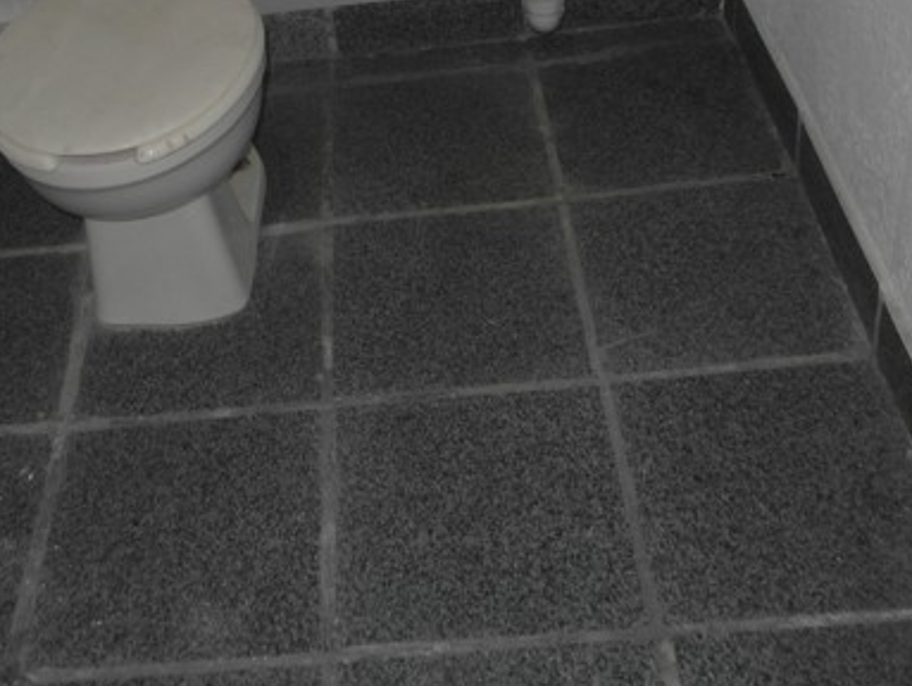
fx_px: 1266
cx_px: 295
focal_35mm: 48
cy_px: 79
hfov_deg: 39.1
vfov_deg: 29.2
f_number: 2.8
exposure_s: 1/45
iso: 100
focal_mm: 4.1
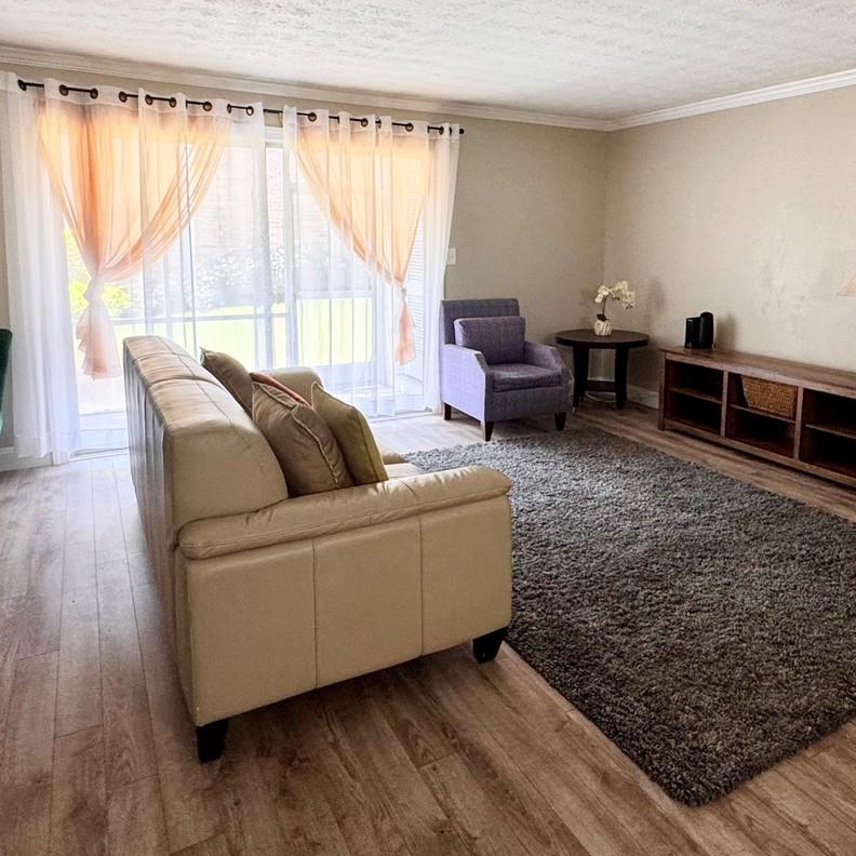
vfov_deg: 62.4
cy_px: 342
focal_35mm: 25
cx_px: 501
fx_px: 699
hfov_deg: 62.5
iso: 160
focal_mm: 2.22
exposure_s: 1/60
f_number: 2.2
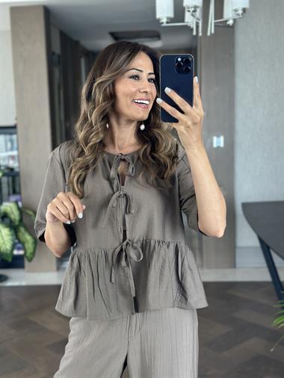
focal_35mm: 48
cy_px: 189
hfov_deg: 30.3
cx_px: 142
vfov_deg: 39.6
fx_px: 525
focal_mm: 6.86
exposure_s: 1/106
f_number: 1.78
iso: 125
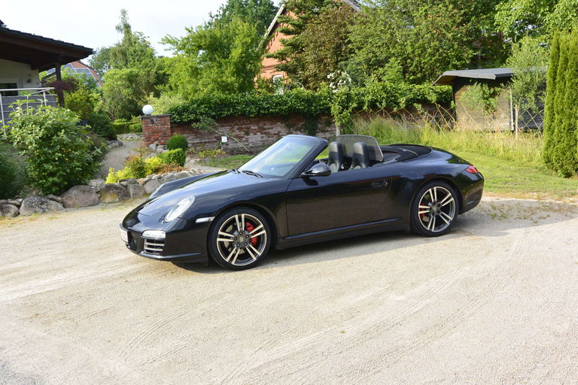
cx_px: 289
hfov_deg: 53.1
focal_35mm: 36
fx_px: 578
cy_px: 192
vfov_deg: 36.9
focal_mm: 13.6
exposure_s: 1/400
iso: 160
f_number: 4.5
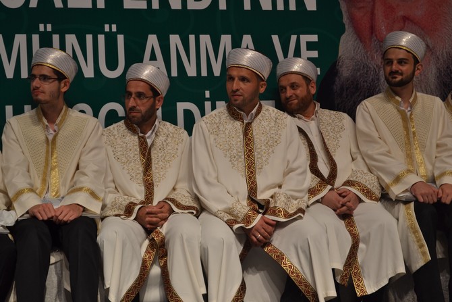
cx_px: 226
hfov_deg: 24.6
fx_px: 1036
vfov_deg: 16.6
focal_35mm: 82
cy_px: 151
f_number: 5.6
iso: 400
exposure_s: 1/30
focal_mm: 55
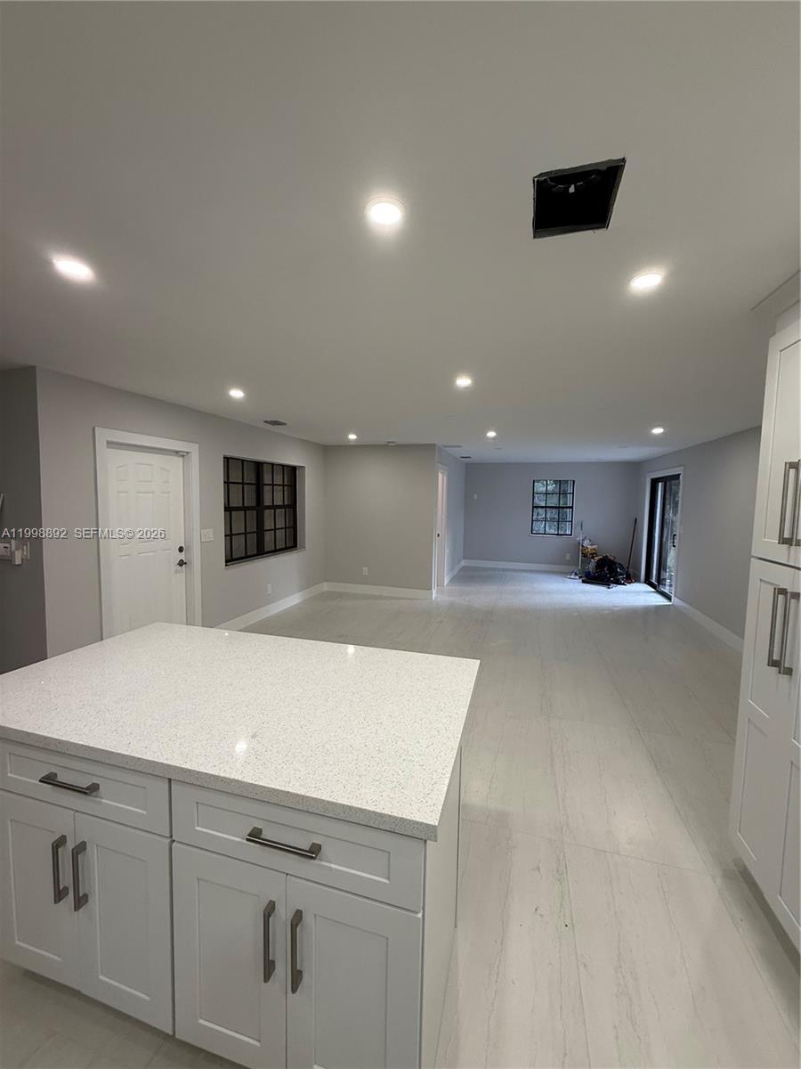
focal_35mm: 14
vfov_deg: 102.1
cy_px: 534
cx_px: 400
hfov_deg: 85.7
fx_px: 432
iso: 160
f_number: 2.2
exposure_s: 1/120
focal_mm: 2.22
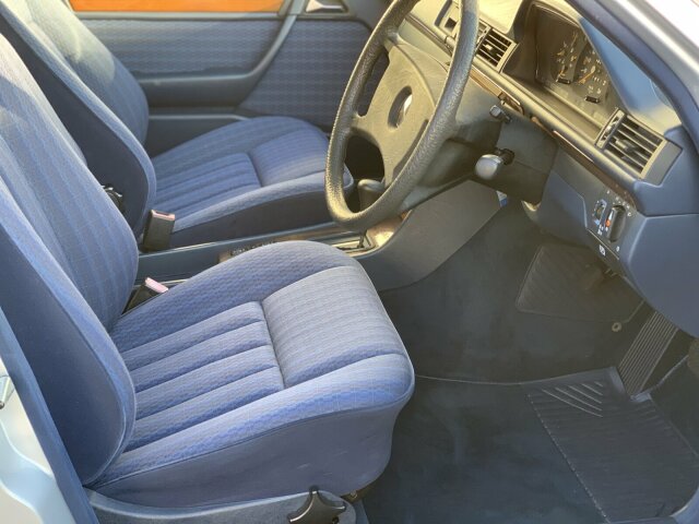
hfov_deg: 36.8
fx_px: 1050
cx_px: 350
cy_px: 262
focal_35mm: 52
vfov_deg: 28.0
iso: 125
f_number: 2.4
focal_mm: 6
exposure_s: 1/99
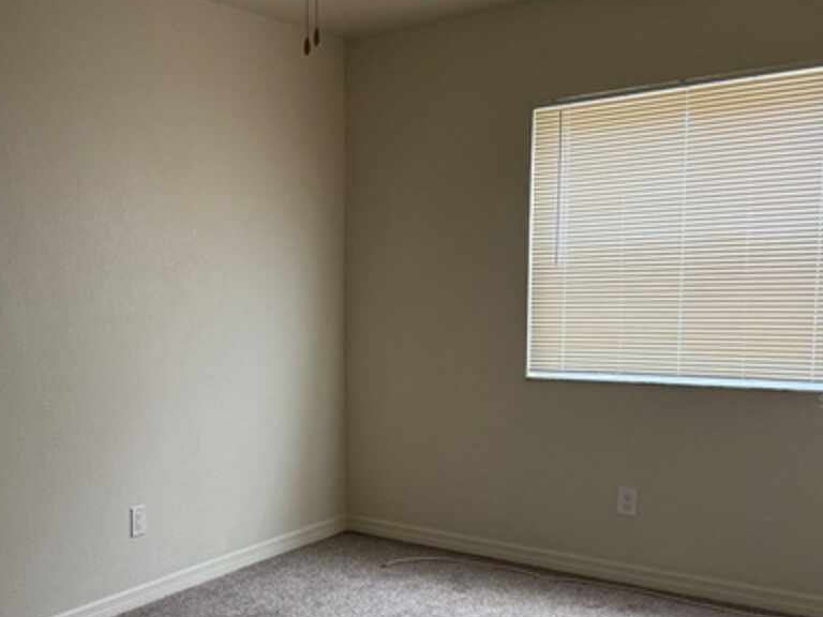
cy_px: 401
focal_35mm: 40
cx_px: 214
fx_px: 951
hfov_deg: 45.3
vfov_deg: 35.7
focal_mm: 6.76
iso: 250
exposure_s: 1/120
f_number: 1.78
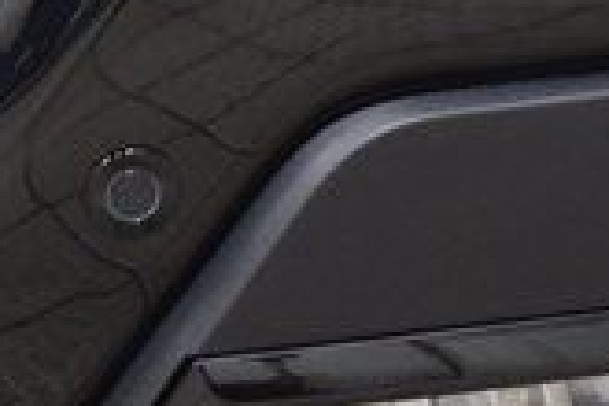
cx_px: 1019
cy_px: -489
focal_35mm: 353
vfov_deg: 3.8
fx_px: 5971
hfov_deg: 5.8
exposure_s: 1/60
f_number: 3.2
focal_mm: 38
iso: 1600
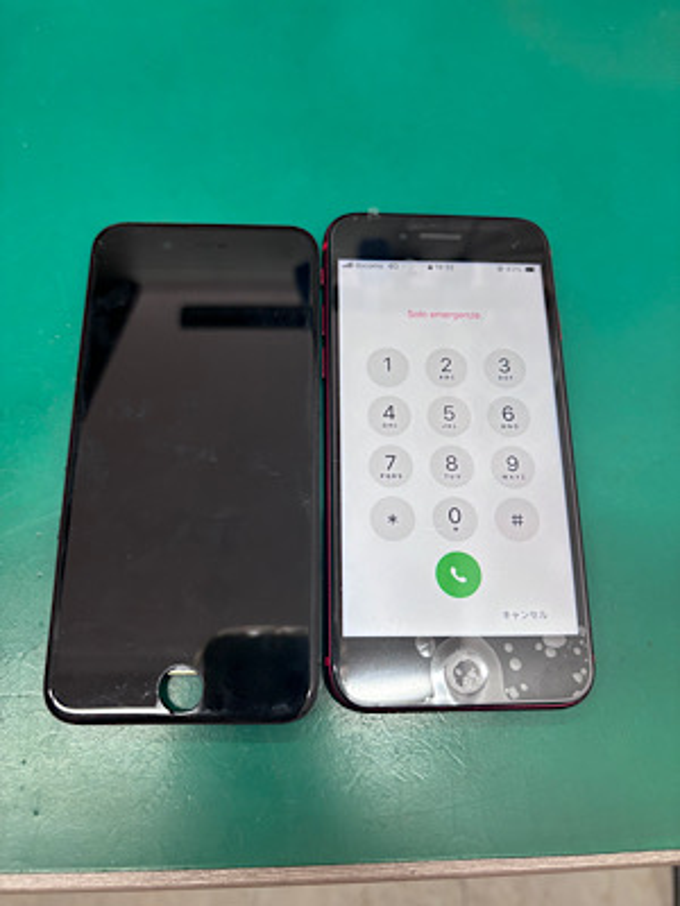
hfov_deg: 53.1
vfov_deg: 67.3
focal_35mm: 26
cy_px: 453
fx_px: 681
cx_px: 340
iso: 80
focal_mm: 5.96
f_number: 1.6
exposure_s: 1/100
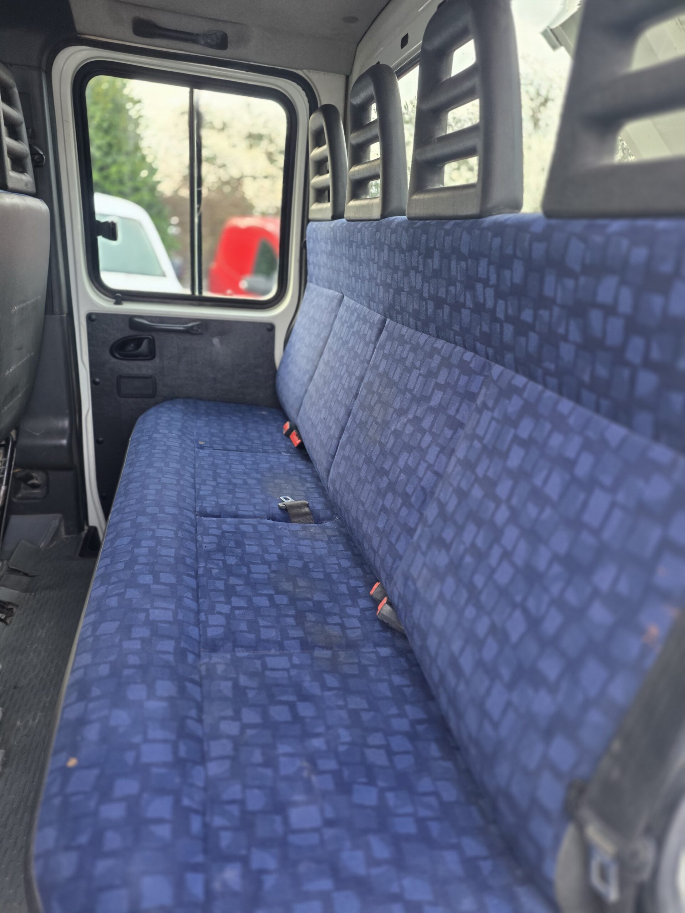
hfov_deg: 58.9
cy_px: 456
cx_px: 342
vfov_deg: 73.9
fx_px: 607
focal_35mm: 23
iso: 250
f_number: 1.7
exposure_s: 1/100
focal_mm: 6.25
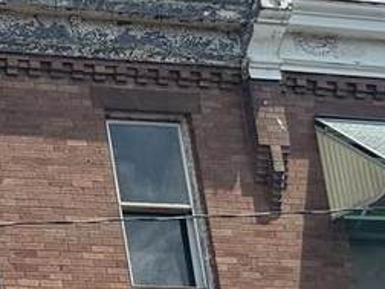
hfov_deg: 12.8
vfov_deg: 11.8
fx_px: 1357
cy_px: 390
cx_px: -516
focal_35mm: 122
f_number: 1.78
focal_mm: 6.86
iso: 80
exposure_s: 1/4545
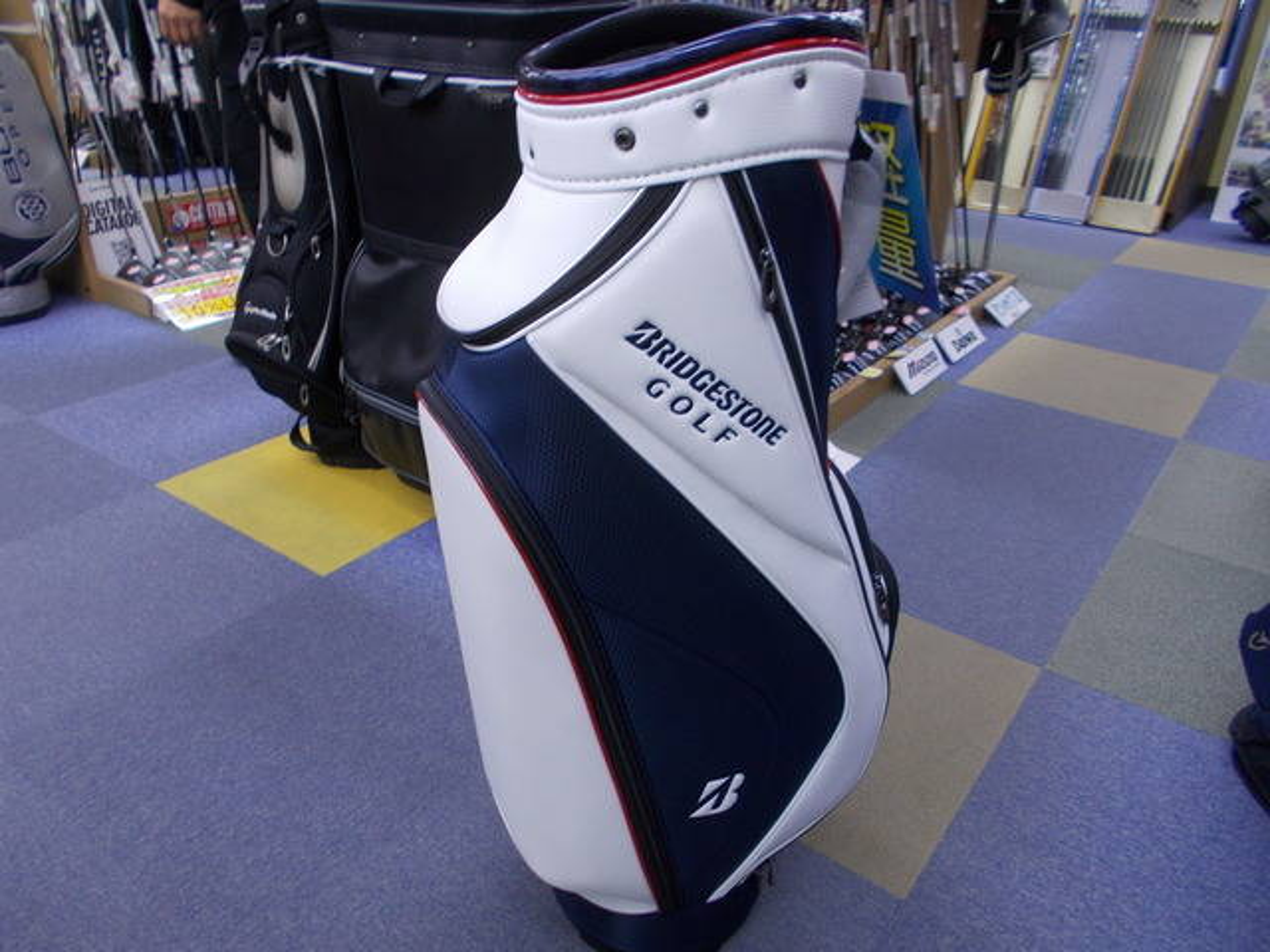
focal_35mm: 26
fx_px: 954
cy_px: 476
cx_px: 635
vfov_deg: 53.1
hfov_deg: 67.3
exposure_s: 1/25
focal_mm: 4.6
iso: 100
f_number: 3.2
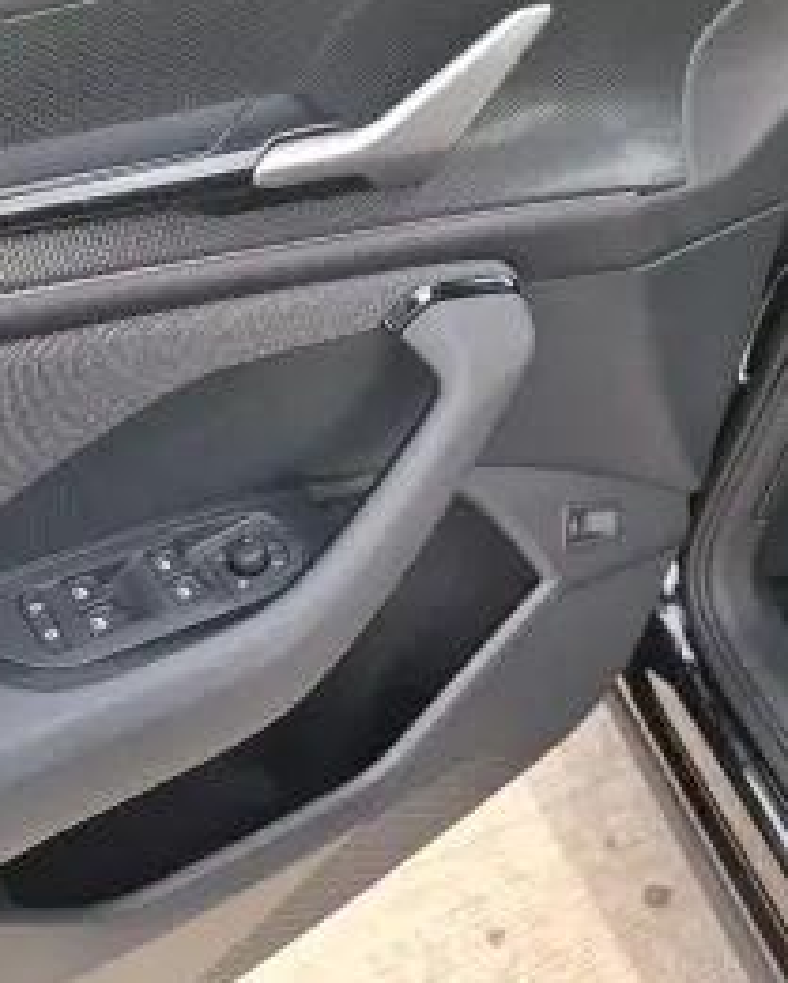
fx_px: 903
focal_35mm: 31
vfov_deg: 57.2
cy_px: 482
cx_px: 279
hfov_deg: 46.6
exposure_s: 1/108
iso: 50
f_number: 1.8
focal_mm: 5.54
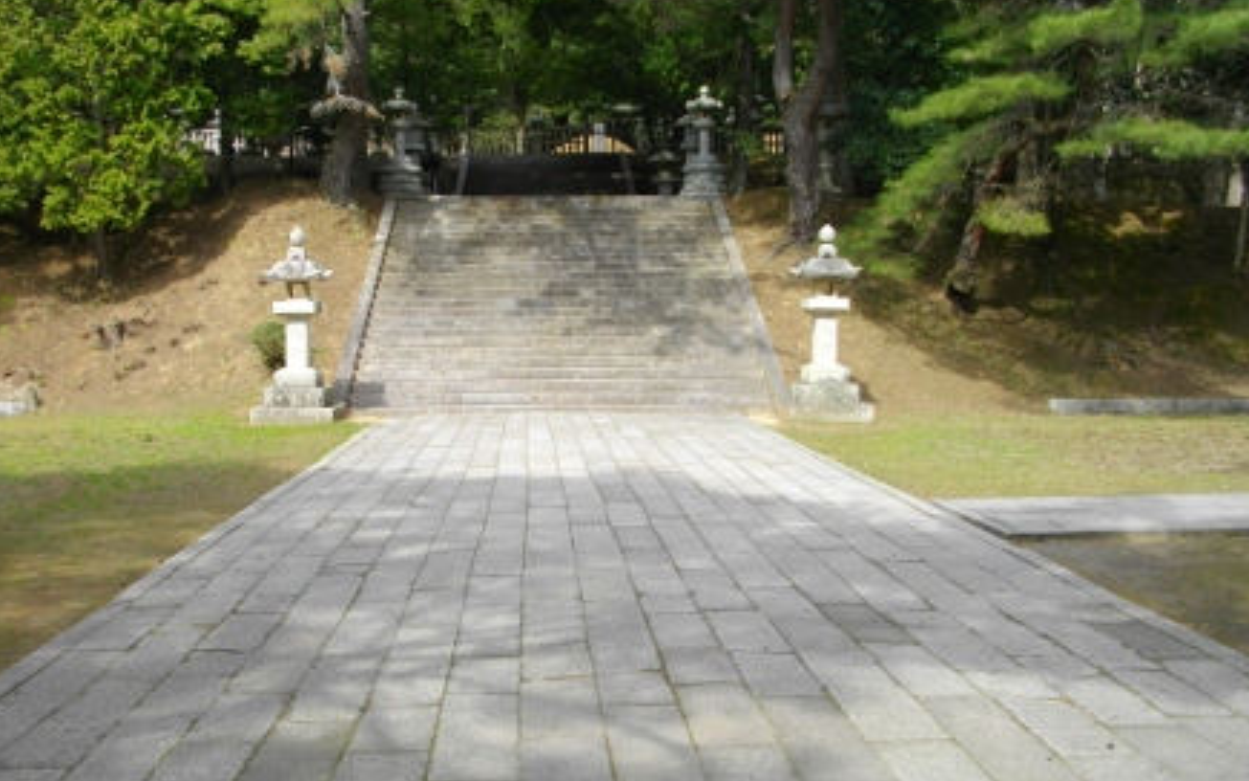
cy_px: 403
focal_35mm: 39
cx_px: 571
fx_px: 1328
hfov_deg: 50.3
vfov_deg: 32.8
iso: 100
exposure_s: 1/500
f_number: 2.9
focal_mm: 5.7
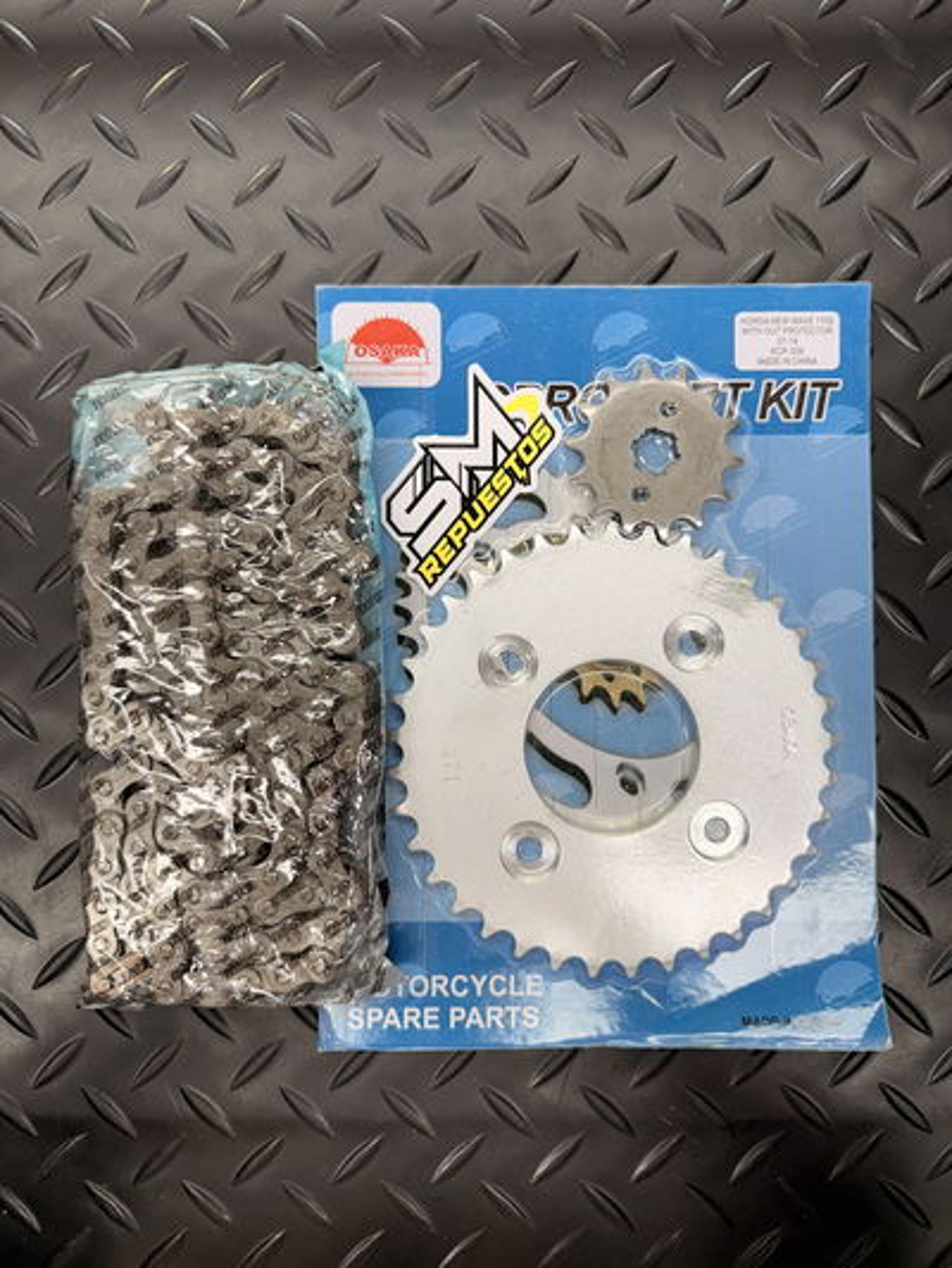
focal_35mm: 24
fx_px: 880
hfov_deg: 56.8
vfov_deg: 71.6
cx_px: 476
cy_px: 634
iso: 64
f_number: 1.78
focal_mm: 6.76
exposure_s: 1/100
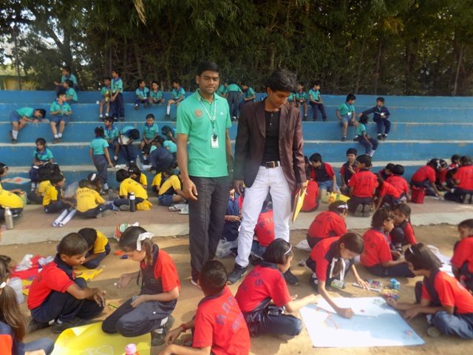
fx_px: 314
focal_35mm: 23
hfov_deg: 73.9
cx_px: 236
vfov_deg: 58.9
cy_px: 178
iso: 80
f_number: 3.1
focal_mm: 4
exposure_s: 1/200
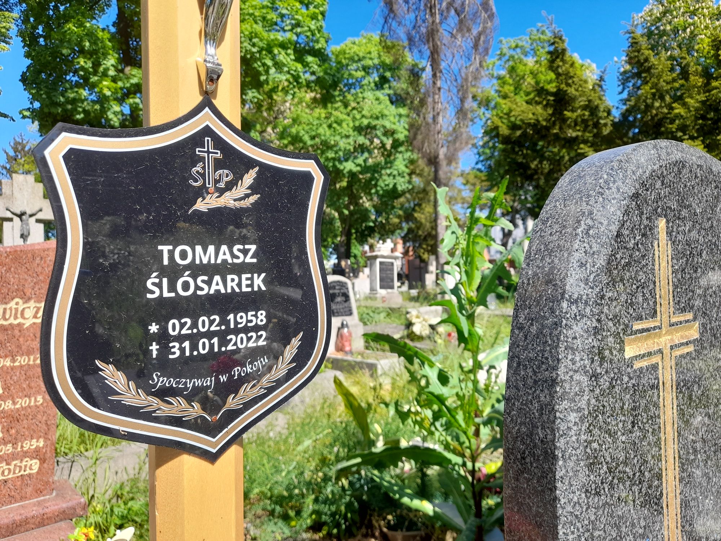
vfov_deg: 54.9
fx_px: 521
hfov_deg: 69.4
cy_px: 270
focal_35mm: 25
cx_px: 360
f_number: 2
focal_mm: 4.6
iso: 20
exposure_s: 1/306
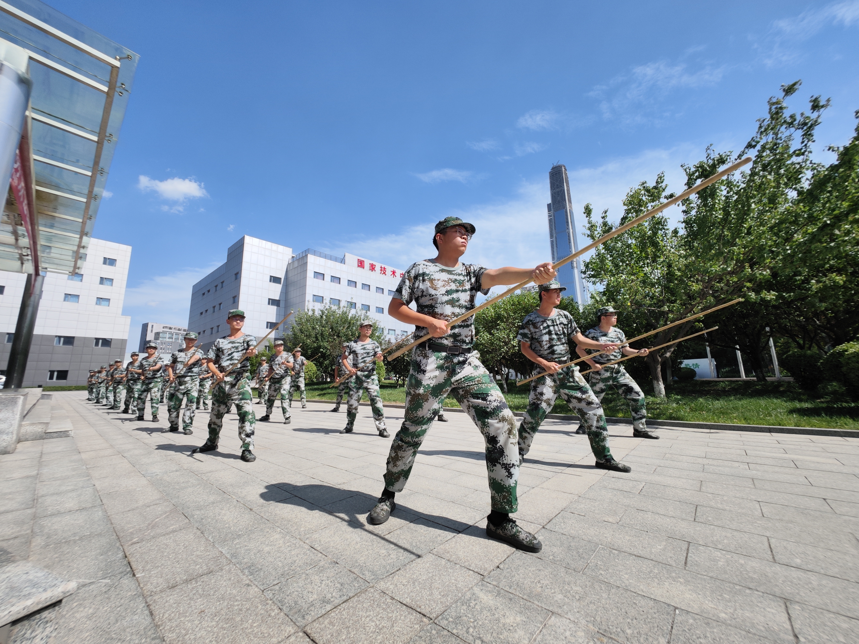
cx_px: 430
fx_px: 323
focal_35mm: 13
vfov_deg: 89.9
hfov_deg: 106.2
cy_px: 322
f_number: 2.2
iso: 50
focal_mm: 2.39
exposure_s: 1/1301
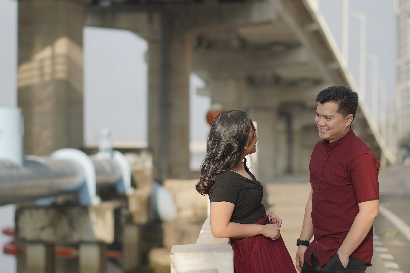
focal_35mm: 129
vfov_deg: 10.6
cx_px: 201
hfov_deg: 15.9
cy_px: 116
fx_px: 1469
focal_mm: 85
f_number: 2.2
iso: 125
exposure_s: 1/2500
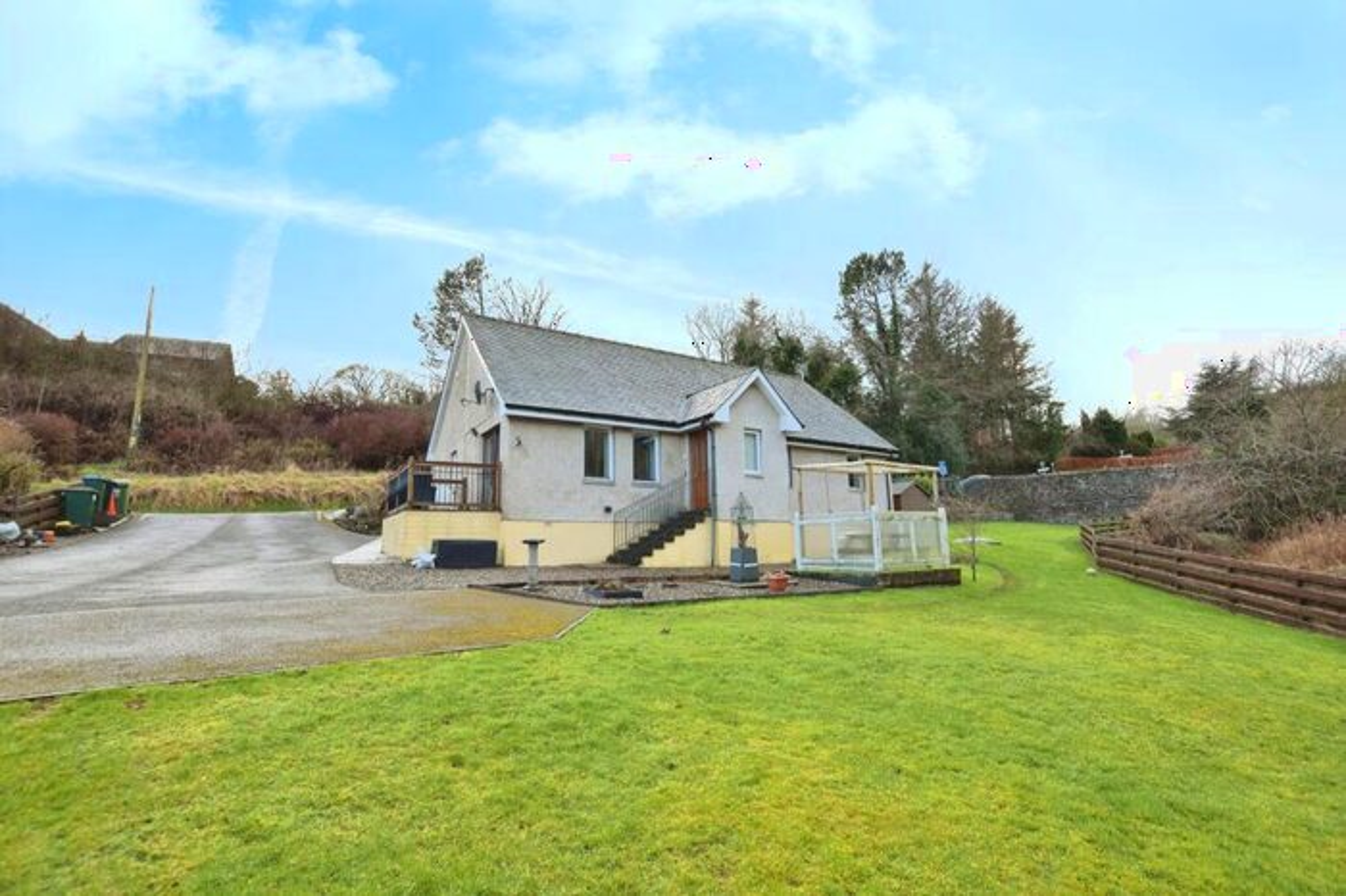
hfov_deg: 100.4
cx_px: 673
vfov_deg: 77.3
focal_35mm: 15
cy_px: 448
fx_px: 561
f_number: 8
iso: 320
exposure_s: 1/125
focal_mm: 10
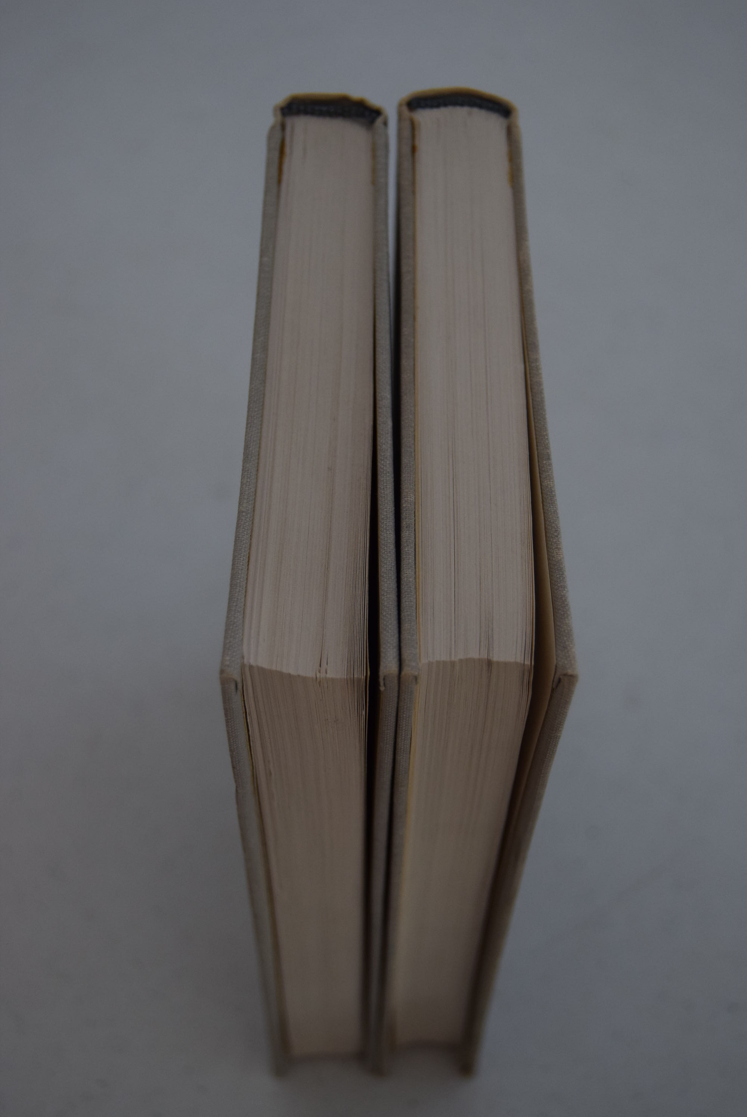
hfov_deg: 23.8
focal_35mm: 57
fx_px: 1771
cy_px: 558
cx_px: 374
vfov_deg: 35.0
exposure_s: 1/640
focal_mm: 38
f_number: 4.8
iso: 800
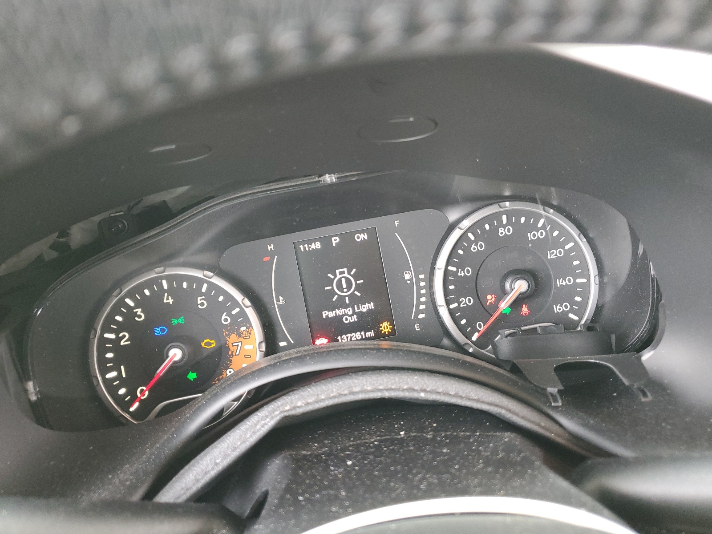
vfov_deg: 53.1
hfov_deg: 67.3
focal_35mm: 26
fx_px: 535
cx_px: 356
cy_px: 267
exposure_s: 1/60.2
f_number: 1.5
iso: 163
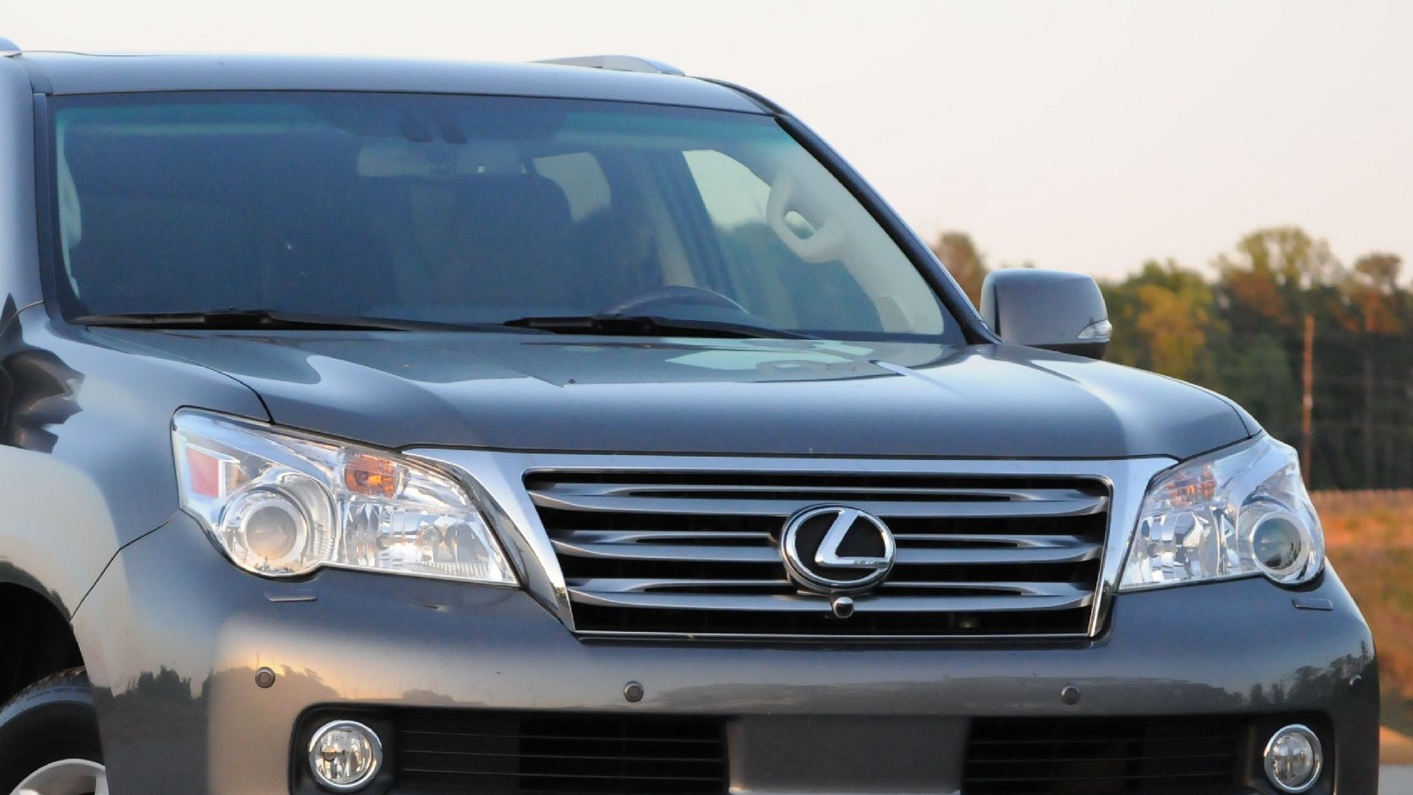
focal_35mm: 205
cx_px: 466
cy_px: 541
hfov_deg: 10.5
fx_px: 7681
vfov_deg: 5.9
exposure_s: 1/640
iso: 2000
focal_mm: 86
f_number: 6.3
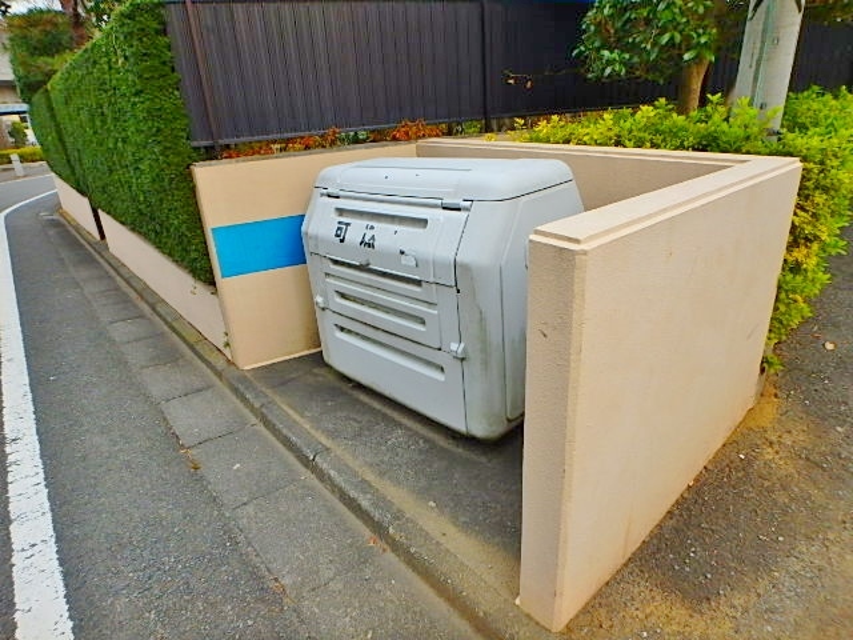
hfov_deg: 79.0
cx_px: 426
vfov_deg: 63.4
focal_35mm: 21
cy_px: 320
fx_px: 517
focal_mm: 3.7
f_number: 3.5
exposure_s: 1/320
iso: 125
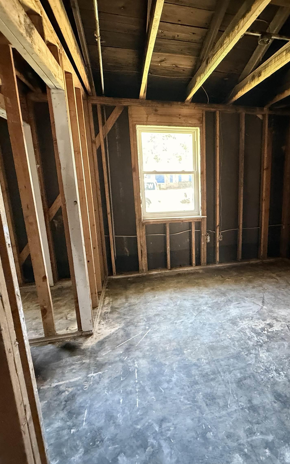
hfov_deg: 57.8
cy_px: 234
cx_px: 202
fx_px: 253
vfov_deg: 85.1
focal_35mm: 20
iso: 640
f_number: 2.2
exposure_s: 1/60
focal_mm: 2.22
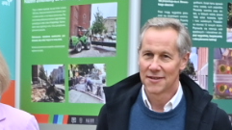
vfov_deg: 4.7
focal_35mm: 254
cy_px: 238
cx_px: 67
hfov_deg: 8.5
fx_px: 1561
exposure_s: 1/200
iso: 200
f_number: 4.5
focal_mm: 24
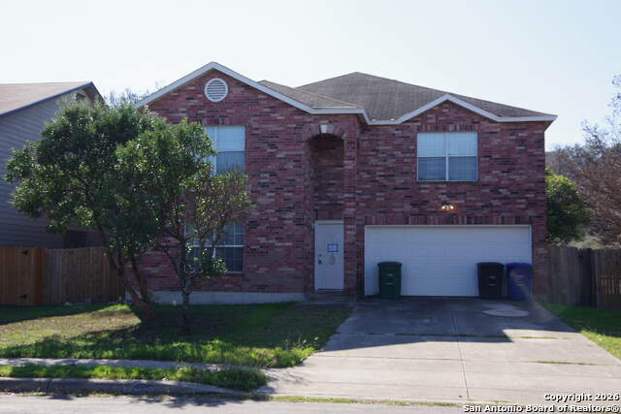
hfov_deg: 46.4
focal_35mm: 42
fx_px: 725
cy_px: 207
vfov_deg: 31.9
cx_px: 310
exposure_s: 1/200
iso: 200
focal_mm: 28
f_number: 8
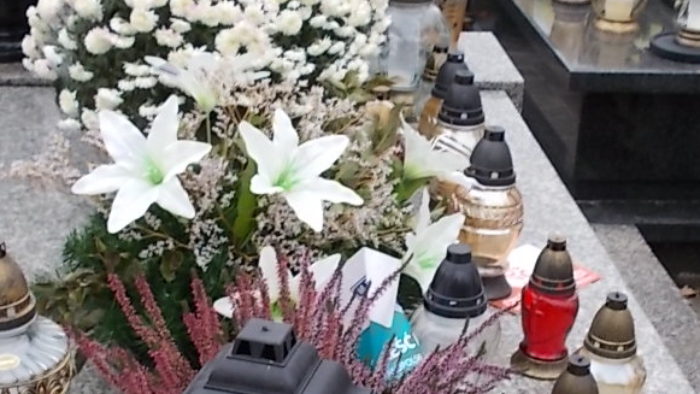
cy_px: 237
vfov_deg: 15.5
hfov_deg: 27.2
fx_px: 1448
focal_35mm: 78
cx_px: 330
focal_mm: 4.6
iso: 80
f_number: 3.2
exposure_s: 1/125
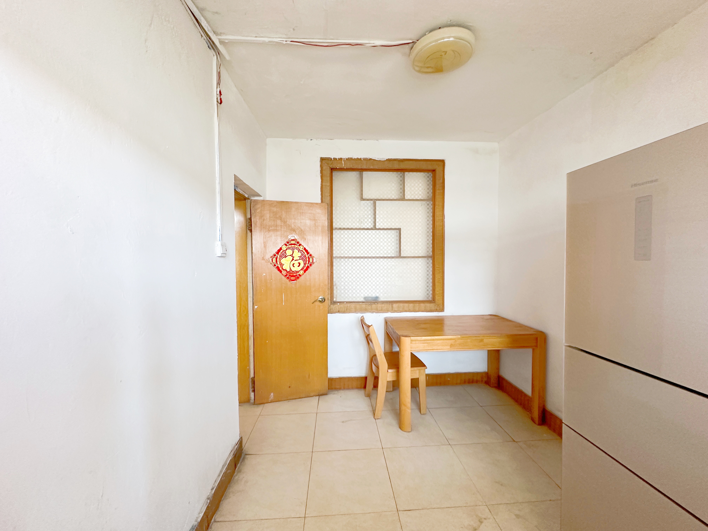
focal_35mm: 14
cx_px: 354
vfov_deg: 85.7
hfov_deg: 102.1
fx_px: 286
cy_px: 266
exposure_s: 1/88
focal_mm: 2.22
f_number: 2.2
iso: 320
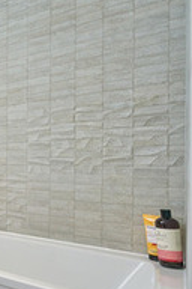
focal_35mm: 35
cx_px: -162
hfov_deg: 21.6
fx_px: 280
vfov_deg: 54.2
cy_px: 166
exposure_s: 1/15
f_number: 10
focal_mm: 14
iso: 100
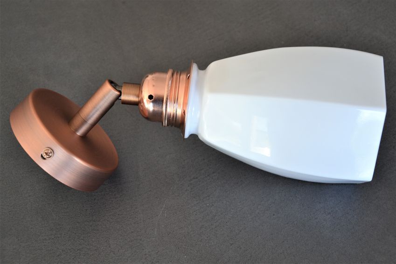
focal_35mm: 68
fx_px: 742
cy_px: 132
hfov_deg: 29.9
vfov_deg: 20.2
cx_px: 198
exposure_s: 1/60
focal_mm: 45
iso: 450
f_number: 4.8
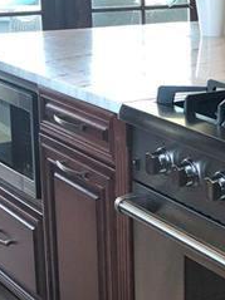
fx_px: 781
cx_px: 307
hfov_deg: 15.5
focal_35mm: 90
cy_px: 121
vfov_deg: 21.8
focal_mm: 4
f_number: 1.8
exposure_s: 1/30
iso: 32
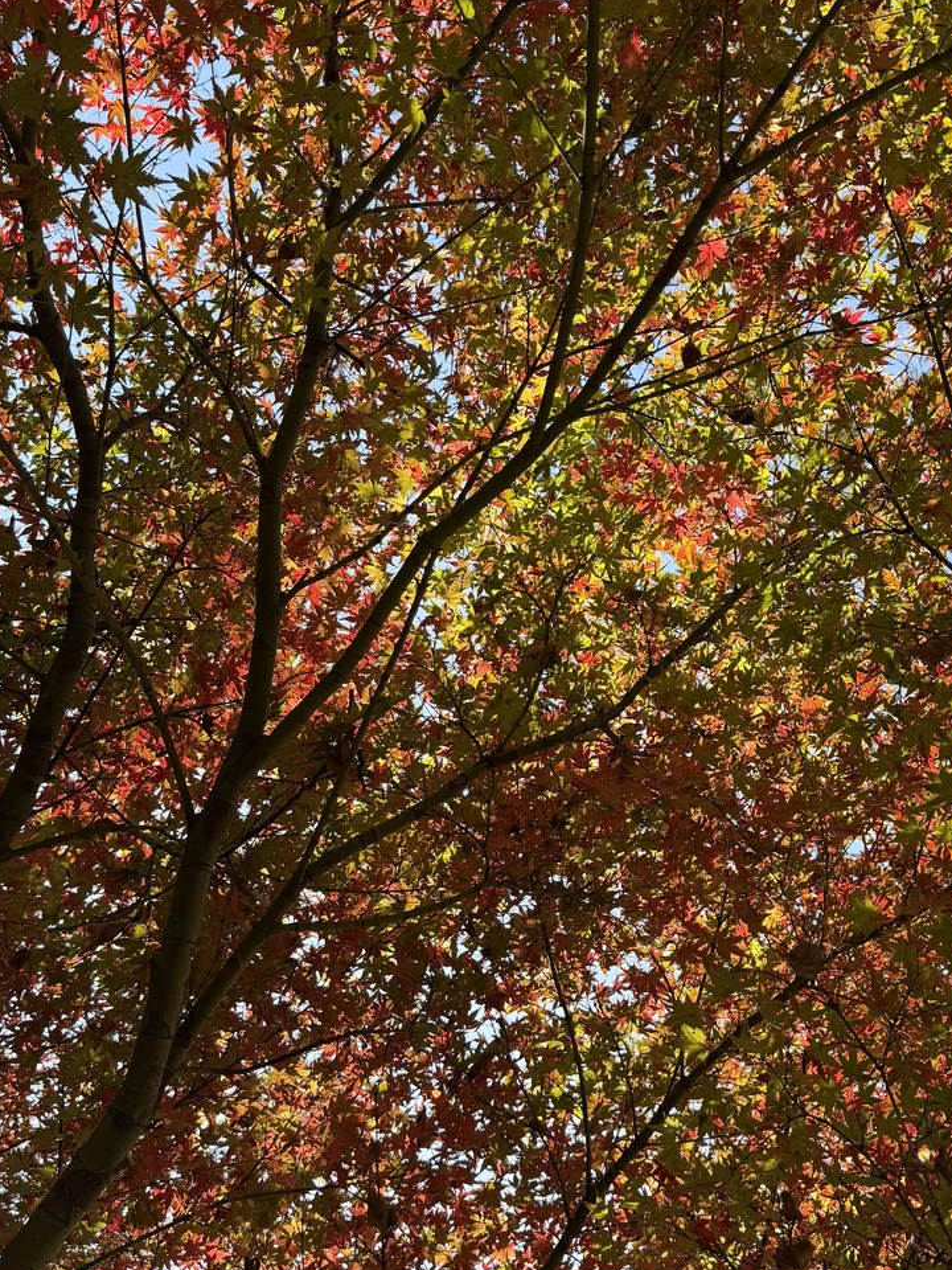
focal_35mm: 36
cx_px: 501
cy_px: 609
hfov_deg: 39.6
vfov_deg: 51.3
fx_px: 1320
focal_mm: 6.76
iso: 100
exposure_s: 1/1075
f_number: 1.78
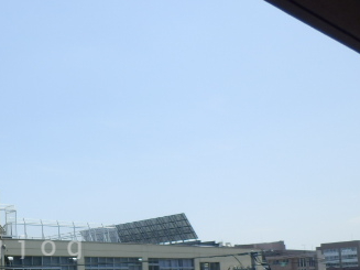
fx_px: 489
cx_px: 12
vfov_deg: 29.5
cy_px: 246
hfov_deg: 36.9
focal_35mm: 47
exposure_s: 1/160
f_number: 7.9
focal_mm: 4.2
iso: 80
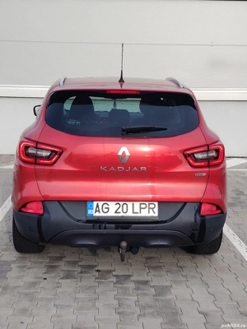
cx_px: 124
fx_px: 457
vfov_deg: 39.7
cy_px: 164
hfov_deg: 30.3
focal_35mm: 48
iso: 100
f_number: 1.75
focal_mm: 5.25
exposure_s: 1/315
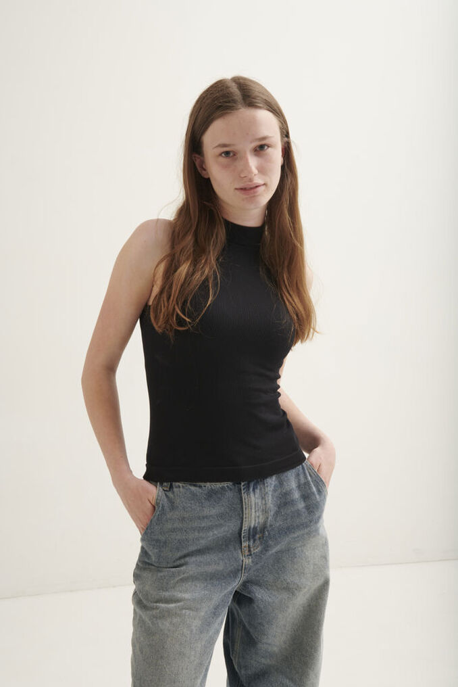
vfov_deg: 34.5
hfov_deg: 23.4
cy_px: 344
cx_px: 229
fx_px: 1106
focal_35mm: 58
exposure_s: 1/250
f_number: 11
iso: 250
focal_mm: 58
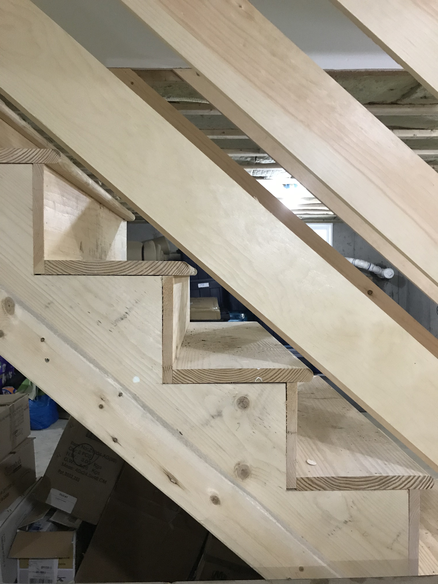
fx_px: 472
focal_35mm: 28
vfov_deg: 63.4
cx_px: 219
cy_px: 292
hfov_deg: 49.7
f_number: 1.8
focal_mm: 3.99
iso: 100
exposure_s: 1/15
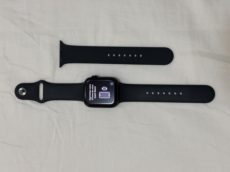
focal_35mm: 52
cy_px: 86
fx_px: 346
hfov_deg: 36.8
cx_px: 115
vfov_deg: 28.0
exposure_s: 1/50
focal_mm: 5.96
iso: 125
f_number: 1.6
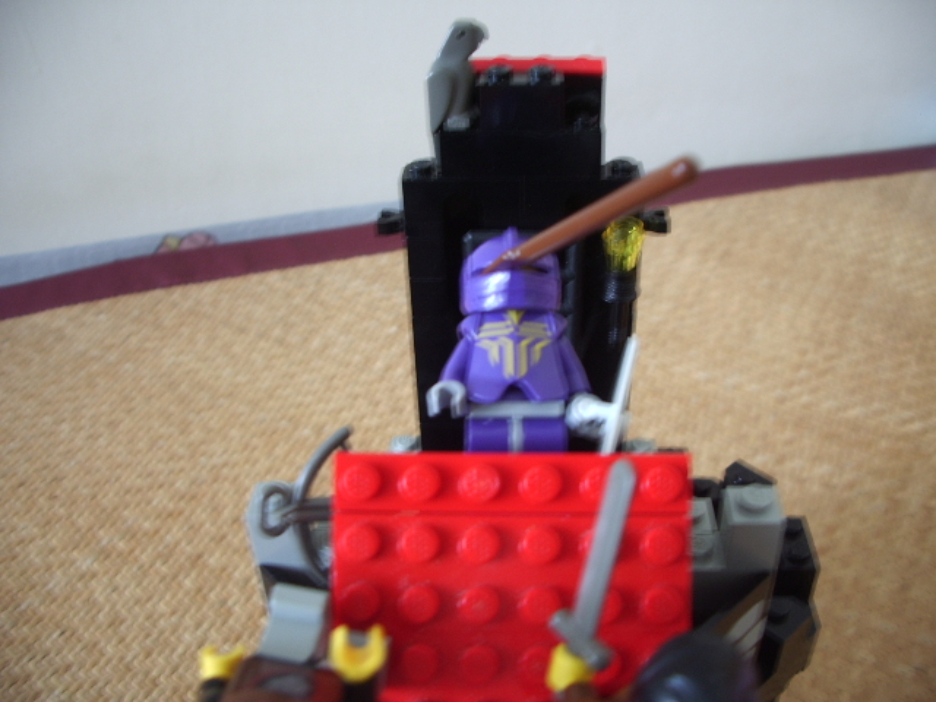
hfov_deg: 52.6
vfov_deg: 40.7
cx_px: 468
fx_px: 946
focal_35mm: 35
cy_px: 351
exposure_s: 1/6
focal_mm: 5.8
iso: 100
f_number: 2.6
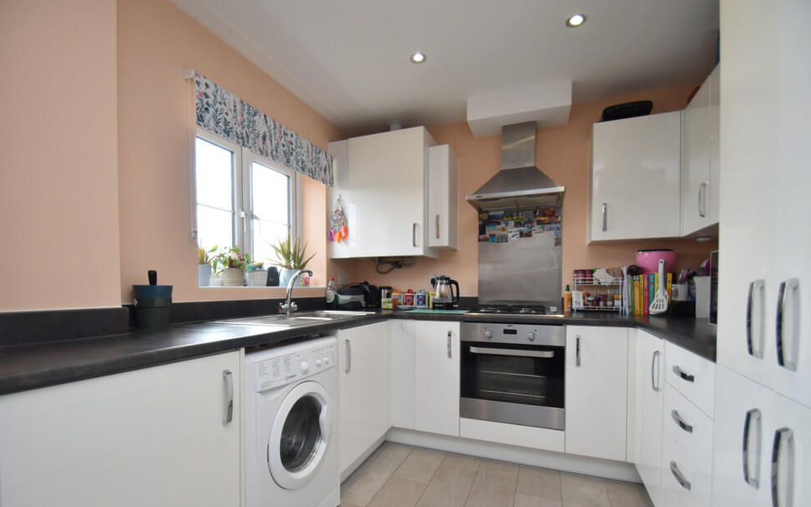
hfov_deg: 97.8
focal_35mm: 16
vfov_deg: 71.1
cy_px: 277
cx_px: 407
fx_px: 354
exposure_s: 1/250
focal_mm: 10
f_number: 3.5
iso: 450
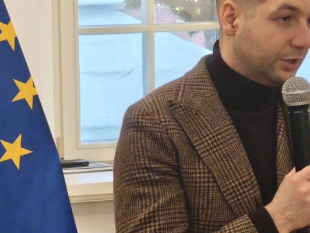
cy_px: 135
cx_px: 265
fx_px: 2060
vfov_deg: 6.5
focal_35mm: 230
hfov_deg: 8.6
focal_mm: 8.8
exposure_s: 1/50
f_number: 2
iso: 1600
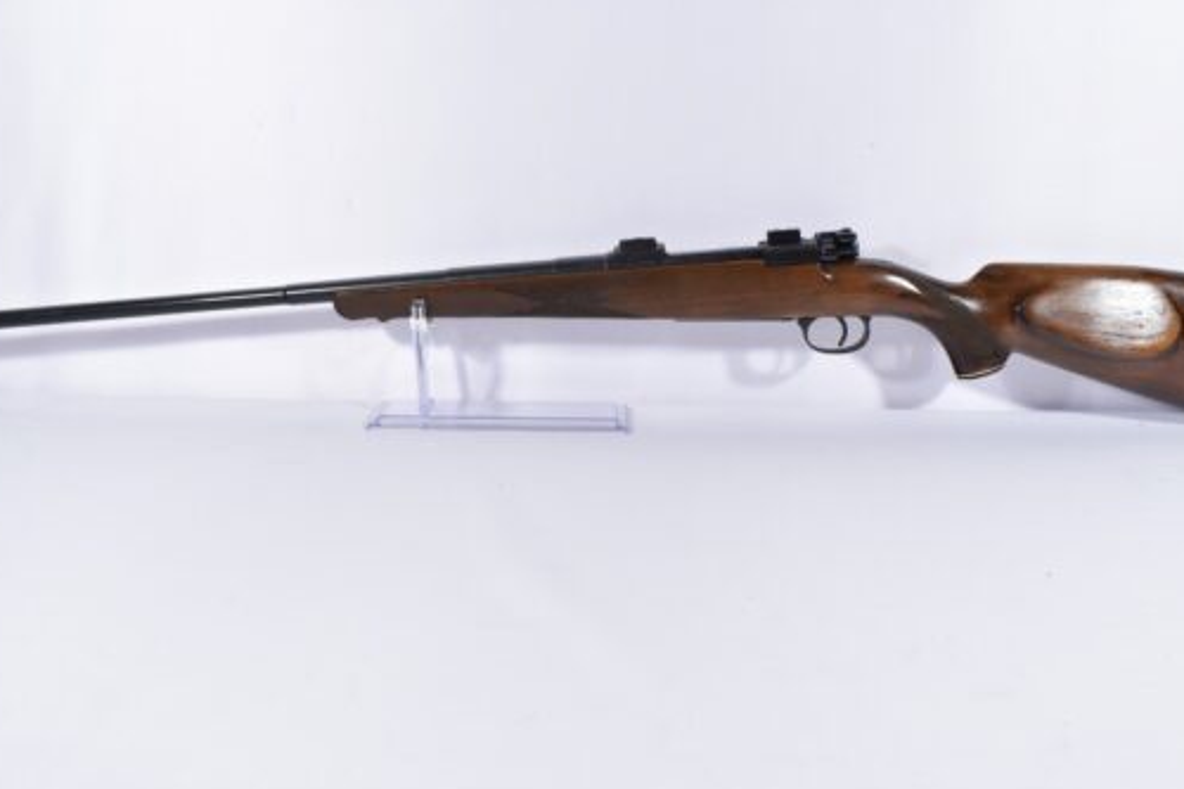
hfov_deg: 53.1
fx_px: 1184
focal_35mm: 36
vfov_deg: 36.8
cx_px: 599
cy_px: 332
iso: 640
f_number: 5
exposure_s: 1/25
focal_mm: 20
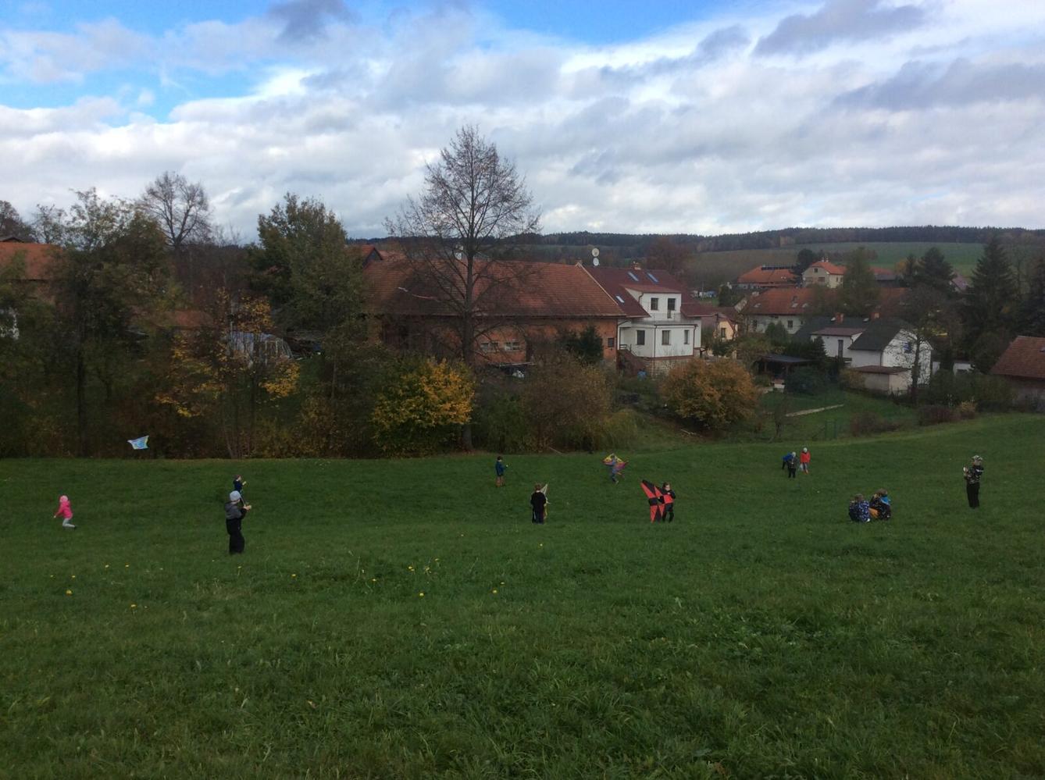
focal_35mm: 32
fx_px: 964
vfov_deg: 44.0
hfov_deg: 56.9
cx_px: 522
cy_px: 390
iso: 32
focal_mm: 3.3
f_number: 2.4
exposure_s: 1/937
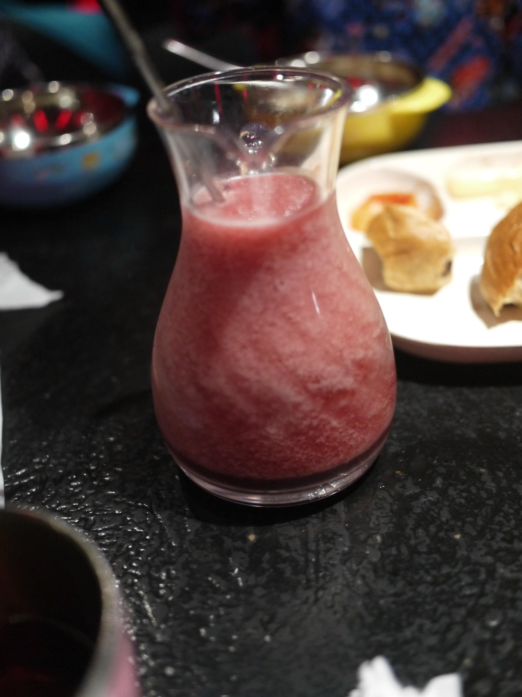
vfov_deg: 46.8
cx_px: 261
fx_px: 804
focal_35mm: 40
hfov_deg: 36.0
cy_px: 348
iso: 800
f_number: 1.7
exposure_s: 1/30
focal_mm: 20
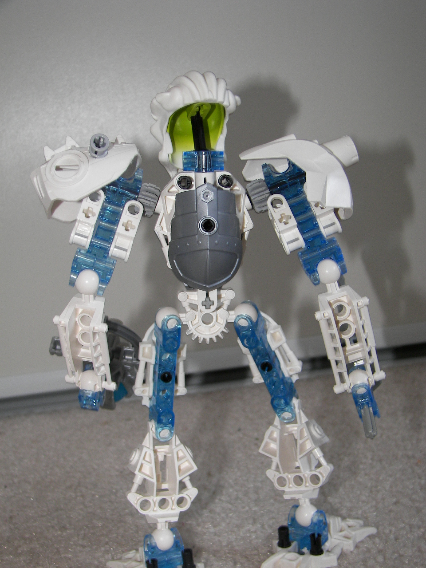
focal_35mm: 55
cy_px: 284
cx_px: 213
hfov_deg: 26.6
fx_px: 902
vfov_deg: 34.9
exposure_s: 1/30
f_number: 2.8
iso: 64
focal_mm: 9.2
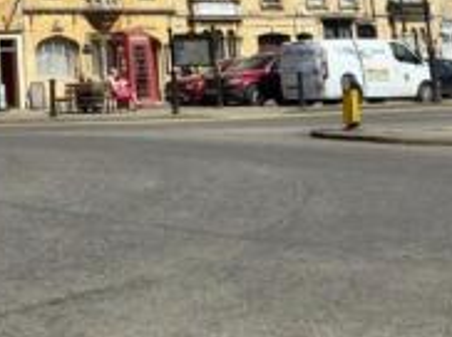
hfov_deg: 23.0
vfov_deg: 17.4
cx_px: -106
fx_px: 1004
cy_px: -150
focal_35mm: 77
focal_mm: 6.76
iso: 100
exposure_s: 1/7937
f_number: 1.78
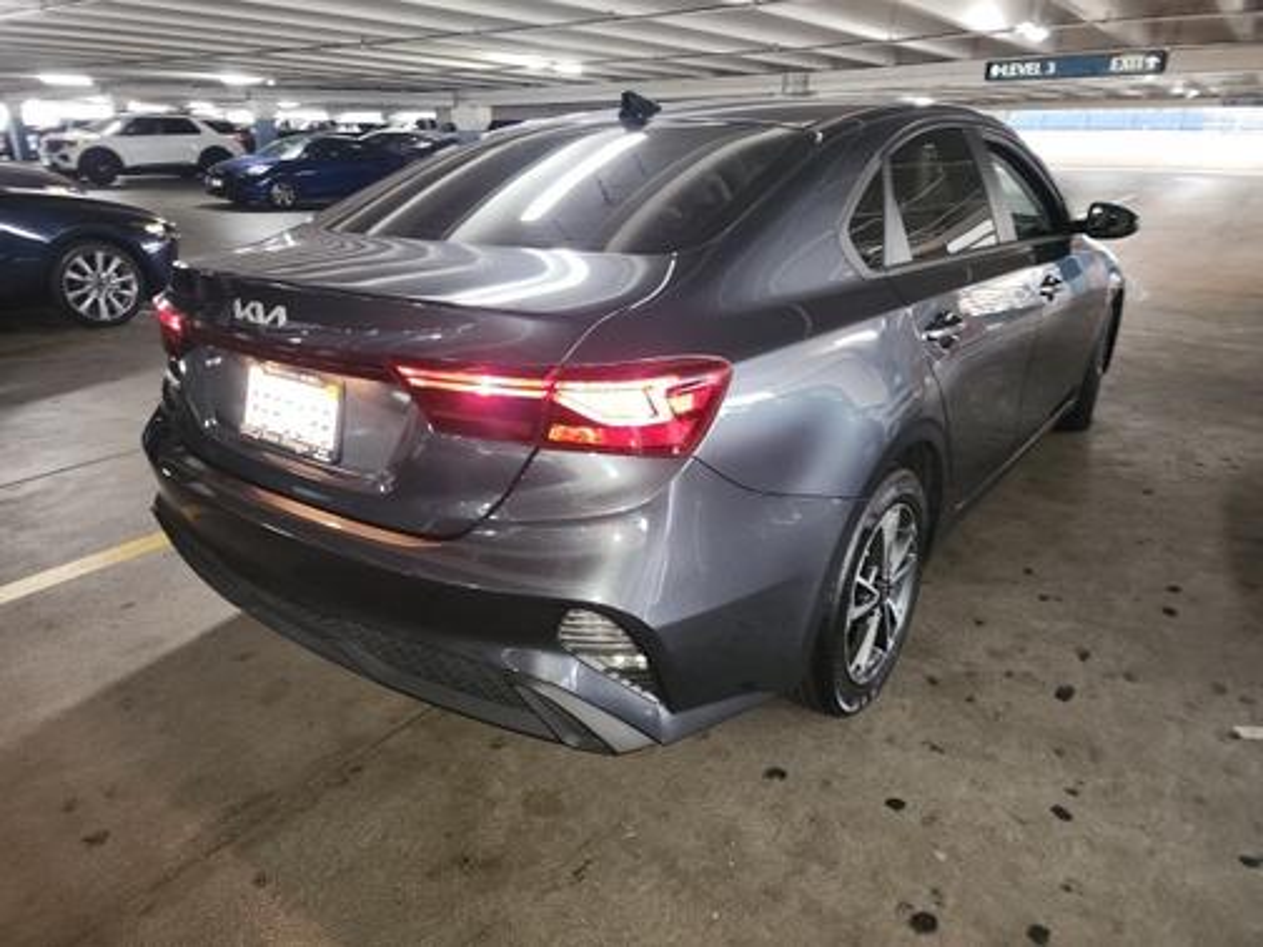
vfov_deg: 58.9
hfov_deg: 73.9
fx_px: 839
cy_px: 474
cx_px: 632
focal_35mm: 23
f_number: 1.8
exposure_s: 1/9.99
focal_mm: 6.4
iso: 812
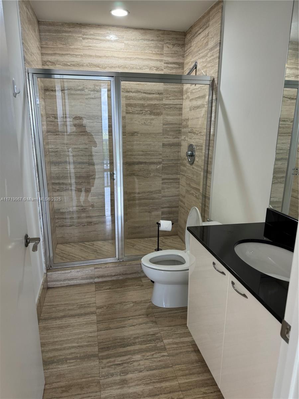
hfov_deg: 56.8
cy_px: 200
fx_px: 276
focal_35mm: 24
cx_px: 150
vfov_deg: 71.6
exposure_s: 1/60
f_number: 1.78
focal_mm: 6.86
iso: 125
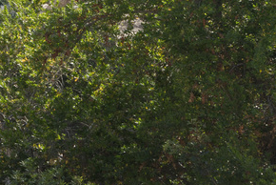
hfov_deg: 12.5
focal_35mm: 124
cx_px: -408
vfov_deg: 11.1
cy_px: 64
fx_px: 952
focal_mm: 24
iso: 100
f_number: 11
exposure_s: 1/80
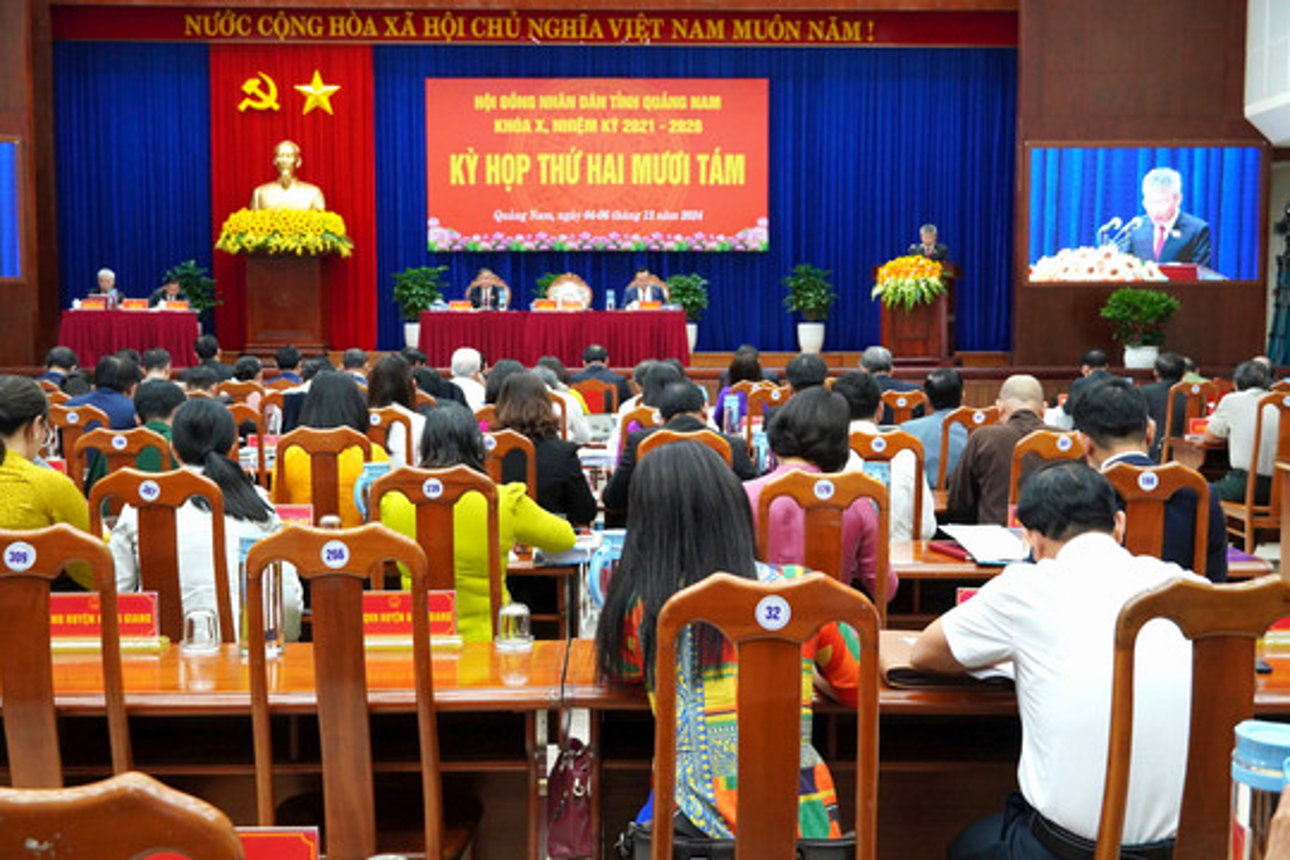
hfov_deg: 45.0
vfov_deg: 30.8
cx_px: 645
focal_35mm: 44
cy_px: 430
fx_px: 1559
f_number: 4.5
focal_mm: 29
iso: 2000
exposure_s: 1/160
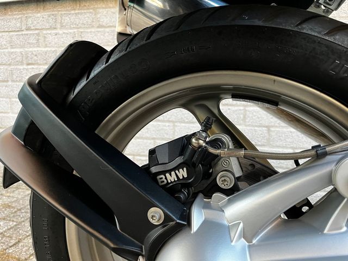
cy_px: 130
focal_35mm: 26
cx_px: 174
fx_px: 261
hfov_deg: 67.3
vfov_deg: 53.1
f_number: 1.6
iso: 500
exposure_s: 1/60
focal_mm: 5.1
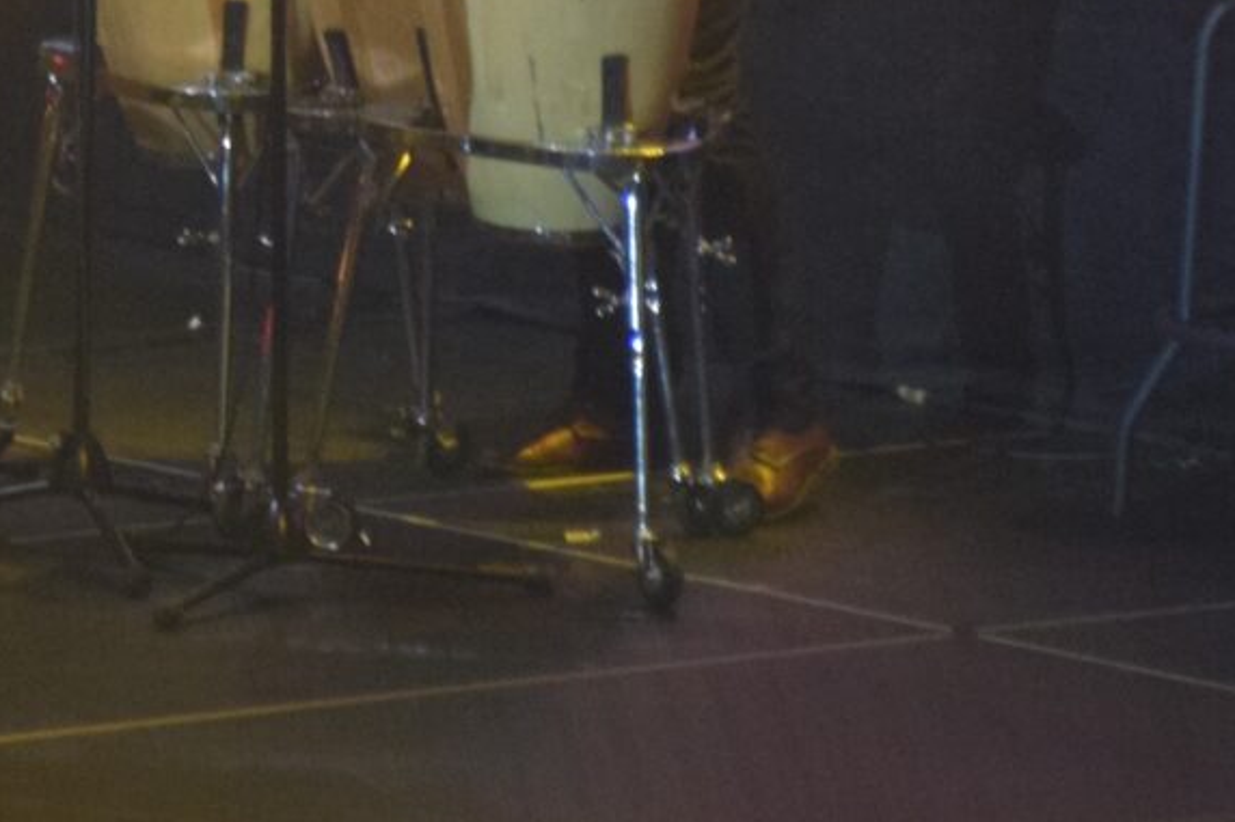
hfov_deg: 2.6
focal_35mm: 806
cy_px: -737
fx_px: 27641
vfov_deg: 1.7
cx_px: -576
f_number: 5
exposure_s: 1/125
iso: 1600
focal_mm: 120
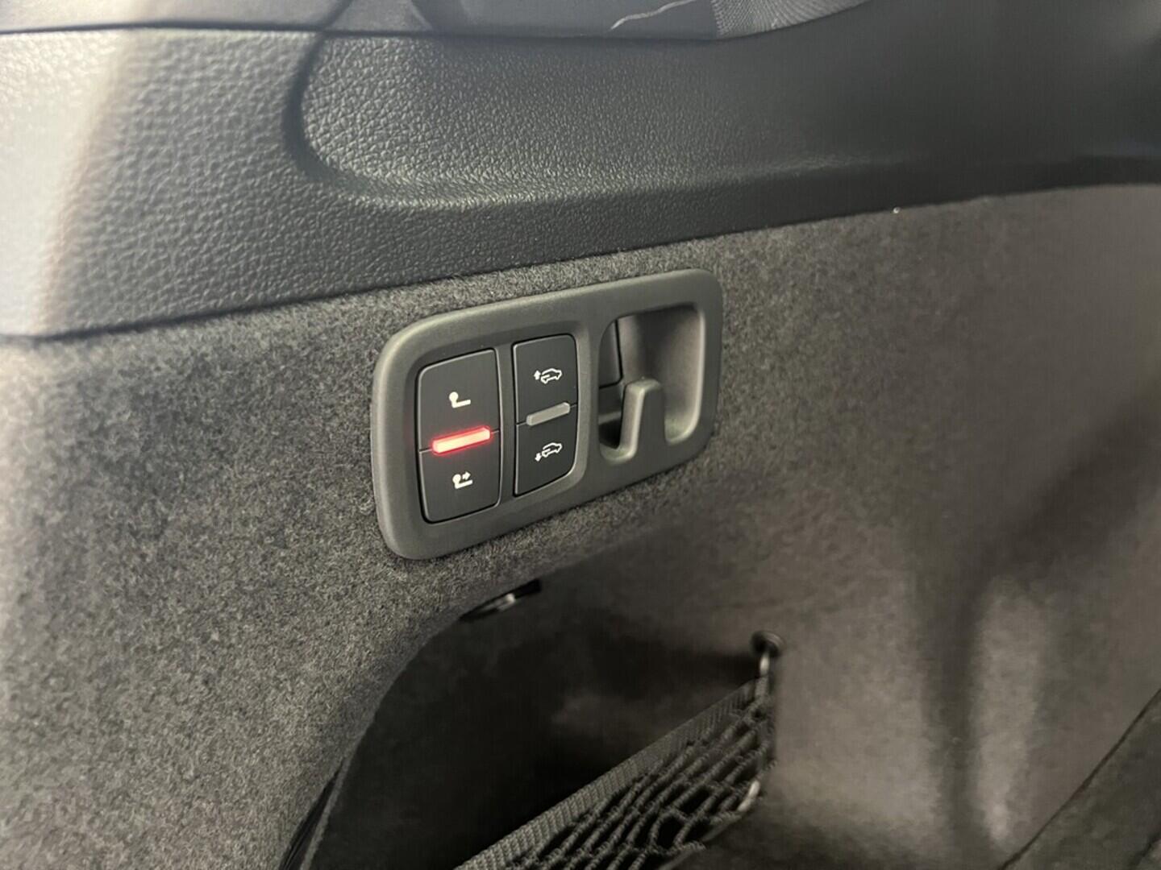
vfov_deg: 53.1
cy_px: 435
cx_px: 580
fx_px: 872
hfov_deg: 67.3
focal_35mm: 26
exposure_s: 1/34
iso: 640
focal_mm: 5.7
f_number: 1.5
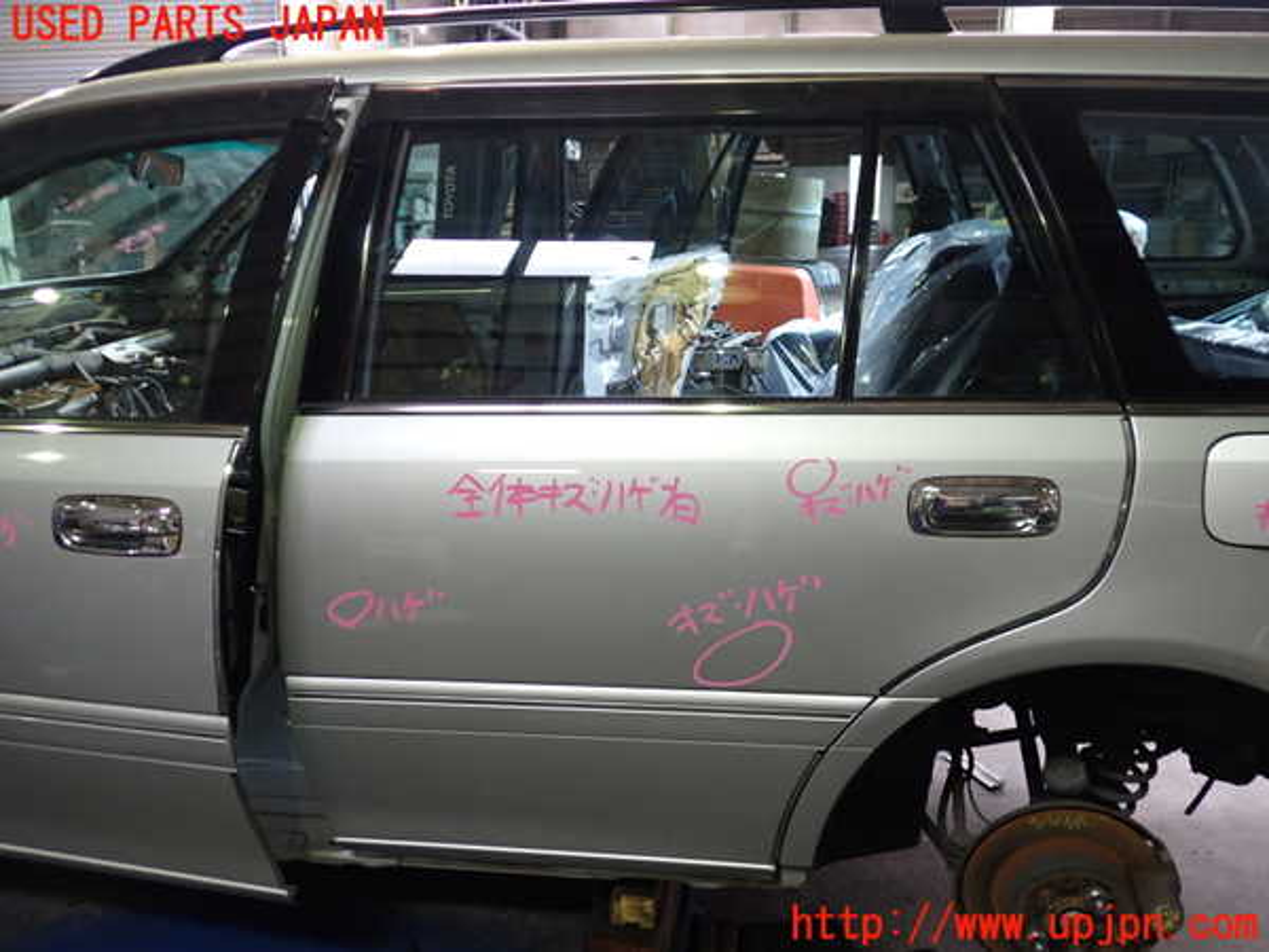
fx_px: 1100
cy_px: 476
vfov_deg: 46.8
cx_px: 634
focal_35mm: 30
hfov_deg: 60.0
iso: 250
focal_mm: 5.4
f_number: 2.3
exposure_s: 1/30
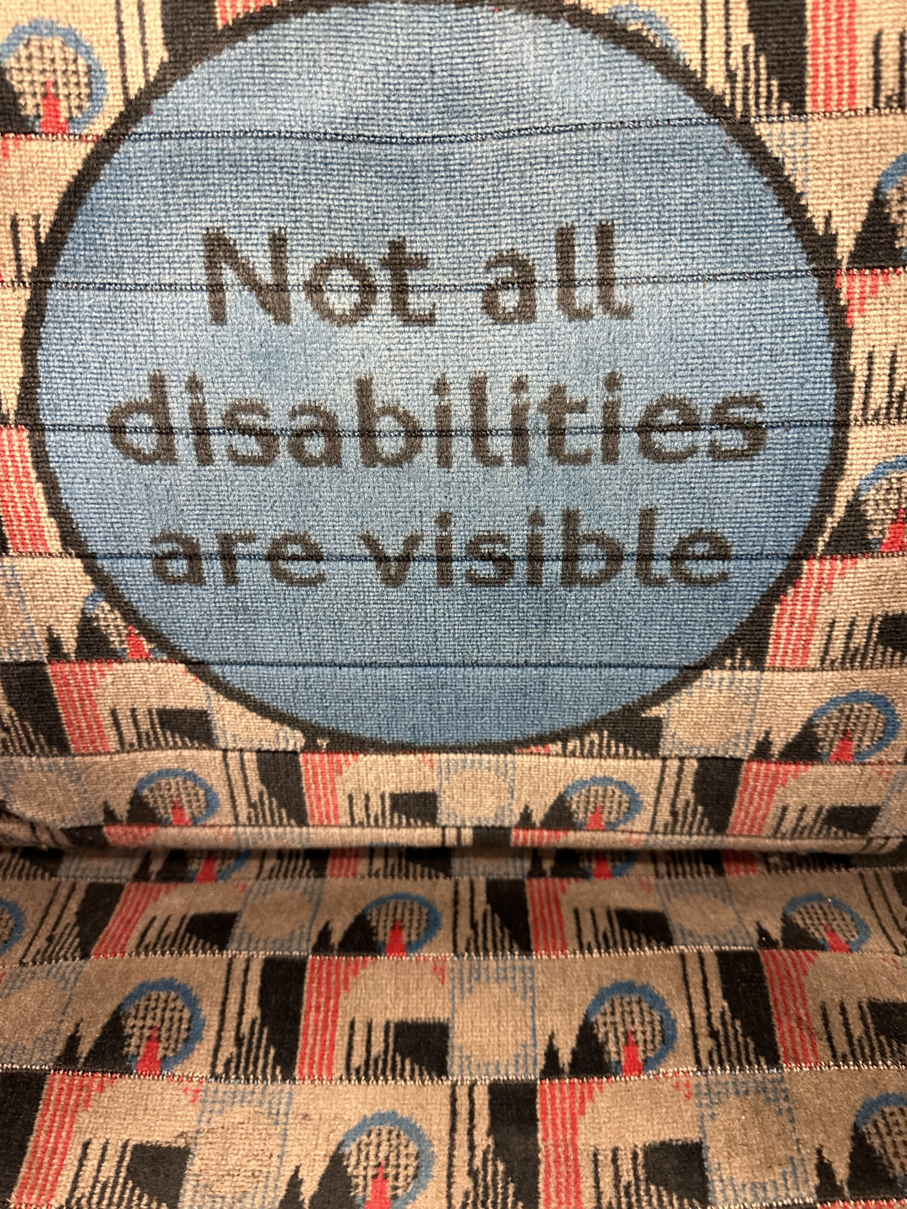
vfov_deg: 71.6
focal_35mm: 24
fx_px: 838
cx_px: 454
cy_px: 604
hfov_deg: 56.8
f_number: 1.78
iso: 320
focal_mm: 6.86
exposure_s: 1/50
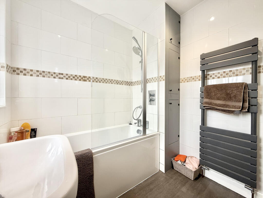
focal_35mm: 14
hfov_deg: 102.1
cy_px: 99
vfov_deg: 85.7
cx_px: 132
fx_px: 106
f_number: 2.2
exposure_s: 1/99
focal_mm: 2.22
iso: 100
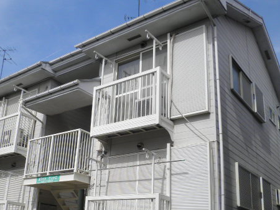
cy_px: 135
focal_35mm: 37
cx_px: 119
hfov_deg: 50.0
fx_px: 299
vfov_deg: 38.3
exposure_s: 1/200
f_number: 7.9
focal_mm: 4.7
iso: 64
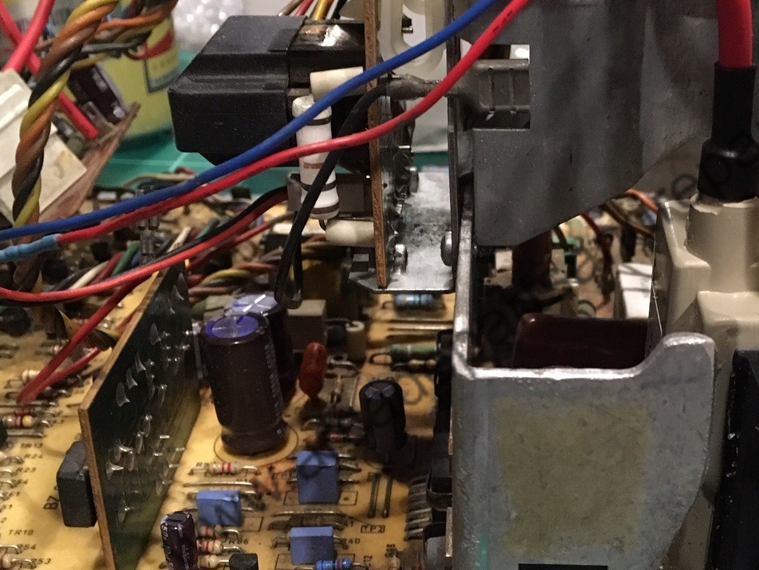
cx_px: 545
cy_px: 338
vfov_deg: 28.5
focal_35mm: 51
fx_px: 1118
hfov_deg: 36.8
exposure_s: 1/15
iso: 250
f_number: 2.2
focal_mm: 4.15
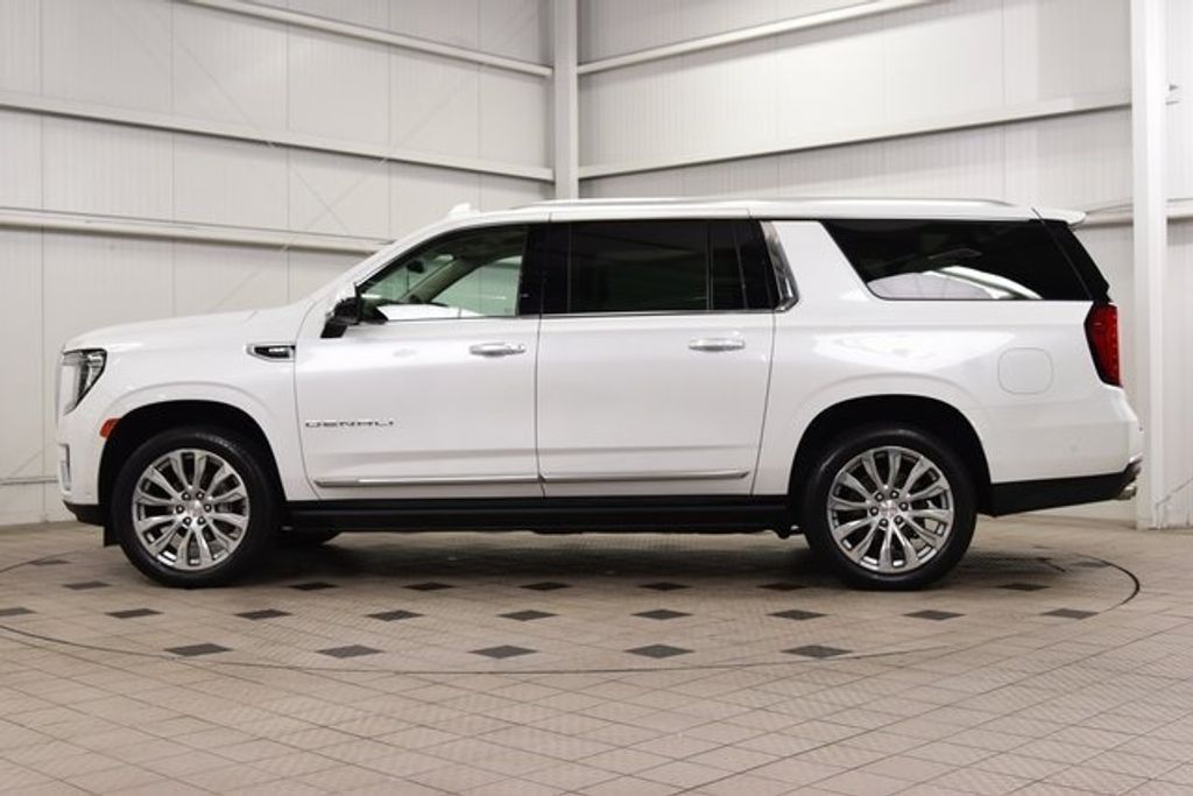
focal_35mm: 45
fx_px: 1491
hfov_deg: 43.6
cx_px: 596
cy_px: 398
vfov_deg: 29.9
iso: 1000
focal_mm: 30
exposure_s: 1/60
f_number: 8
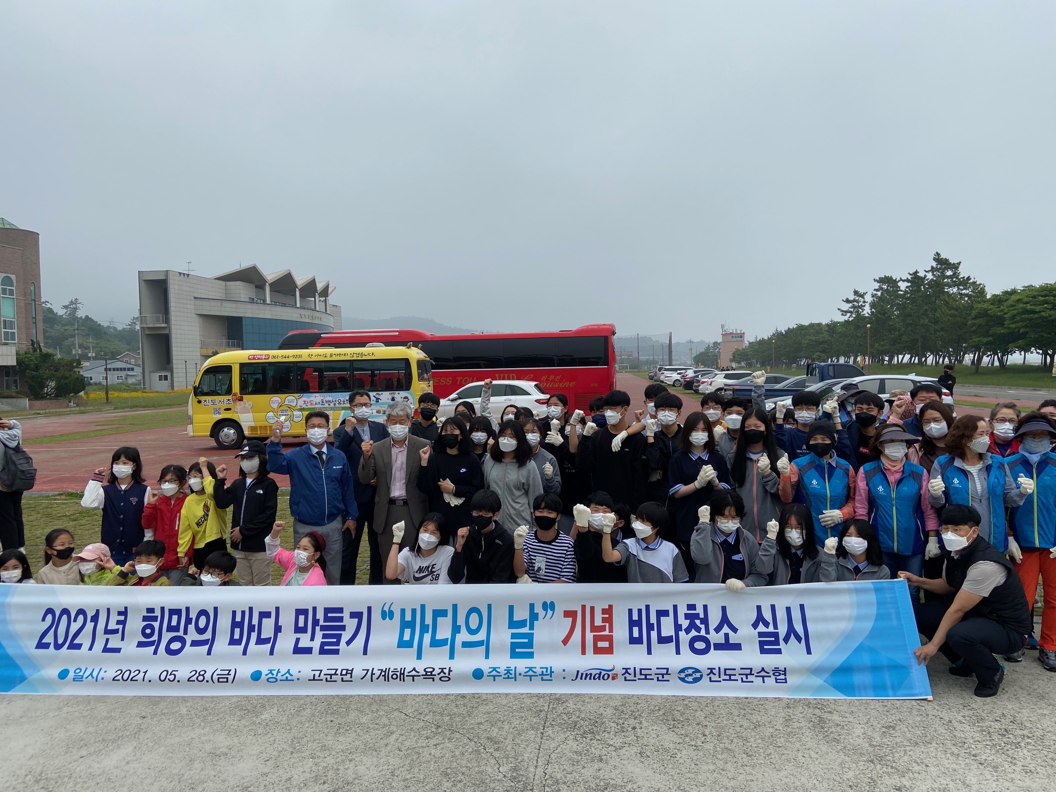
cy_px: 396
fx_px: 793
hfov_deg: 67.3
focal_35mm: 26
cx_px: 528
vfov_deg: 53.1
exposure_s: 1/1135
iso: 32
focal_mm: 4.25
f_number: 1.8
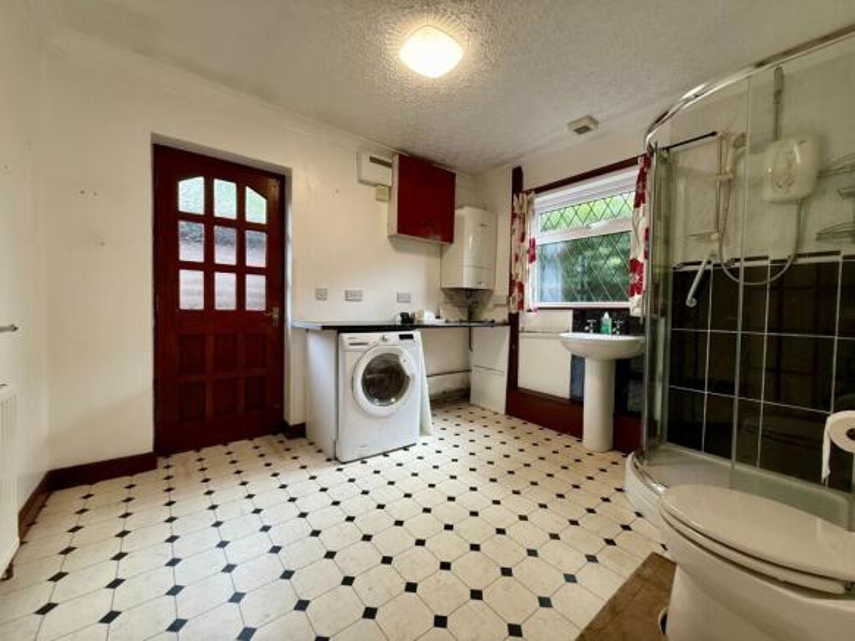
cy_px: 320
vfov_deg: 85.7
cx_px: 428
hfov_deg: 102.1
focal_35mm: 14
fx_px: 346
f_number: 2.2
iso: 200
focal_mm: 2.22
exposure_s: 1/100
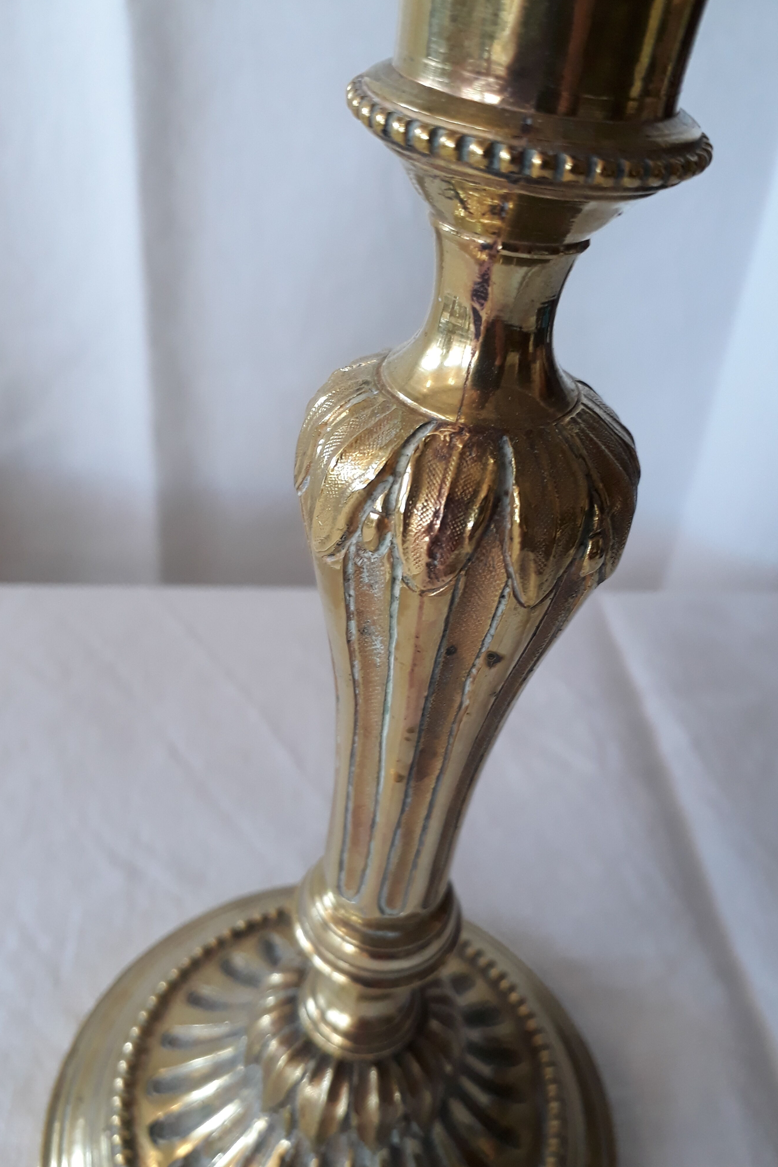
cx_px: 416
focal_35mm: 29
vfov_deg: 63.7
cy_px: 596
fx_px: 940
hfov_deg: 44.9
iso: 125
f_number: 1.9
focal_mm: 3.6
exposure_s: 1/33
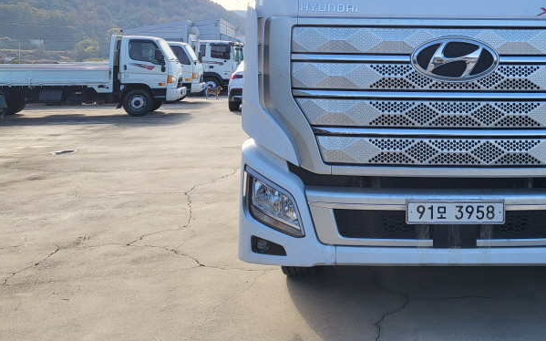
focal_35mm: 46
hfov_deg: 41.3
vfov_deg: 26.6
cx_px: 451
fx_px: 684
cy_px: 5
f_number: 1.8
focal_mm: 4.25
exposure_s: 1/801
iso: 50
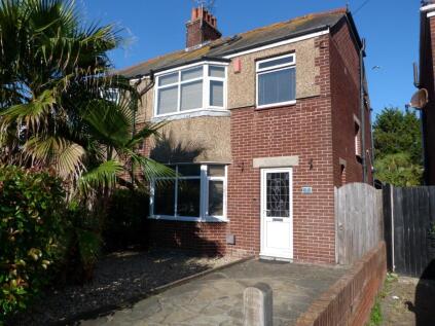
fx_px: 314
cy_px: 163
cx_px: 218
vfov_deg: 54.9
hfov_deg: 69.4
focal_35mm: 25
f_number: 2.8
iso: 80
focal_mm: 4.5
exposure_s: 1/1000
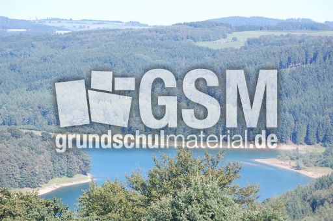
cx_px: 166
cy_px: 110
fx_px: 1192
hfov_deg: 15.9
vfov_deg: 10.6
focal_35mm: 129
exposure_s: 1/160
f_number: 9
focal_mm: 86
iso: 400
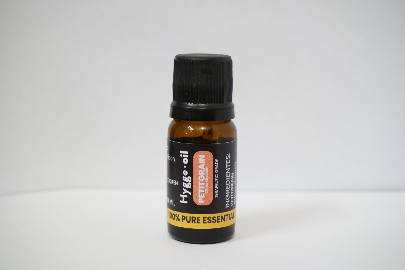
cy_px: 135
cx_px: 202
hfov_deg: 28.6
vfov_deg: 19.3
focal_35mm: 70
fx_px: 793
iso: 3200
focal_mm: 47
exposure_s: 1/80
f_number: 5.6
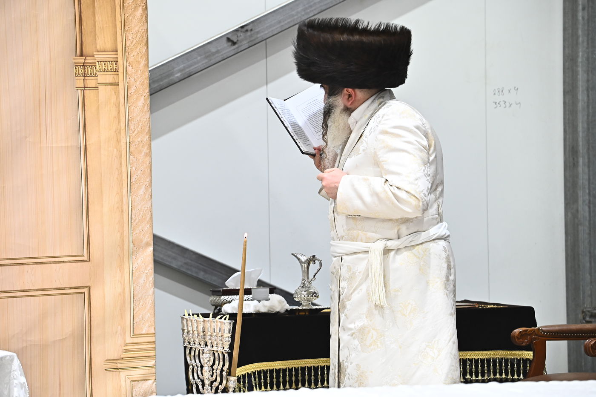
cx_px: 298
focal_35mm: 155
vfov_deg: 8.8
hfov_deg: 13.3
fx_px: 2565
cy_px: 198
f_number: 5
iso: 2500
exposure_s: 1/160
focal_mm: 155
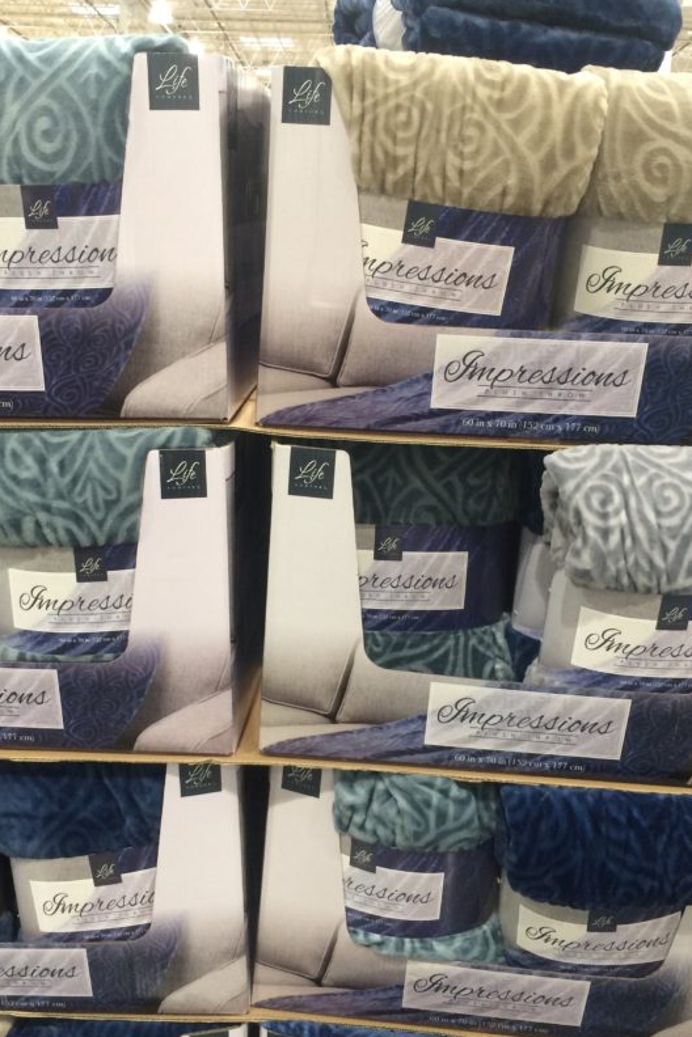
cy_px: 530
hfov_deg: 34.2
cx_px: 303
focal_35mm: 39
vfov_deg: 49.5
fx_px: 1124
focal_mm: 4.15
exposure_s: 1/30
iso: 125
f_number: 2.2
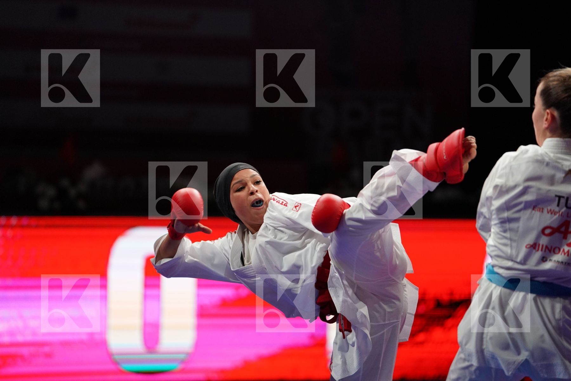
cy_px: 190
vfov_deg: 6.9
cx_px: 286
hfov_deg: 10.3
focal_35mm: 200
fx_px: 3172
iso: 3200
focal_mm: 200
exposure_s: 1/1000
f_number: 2.8
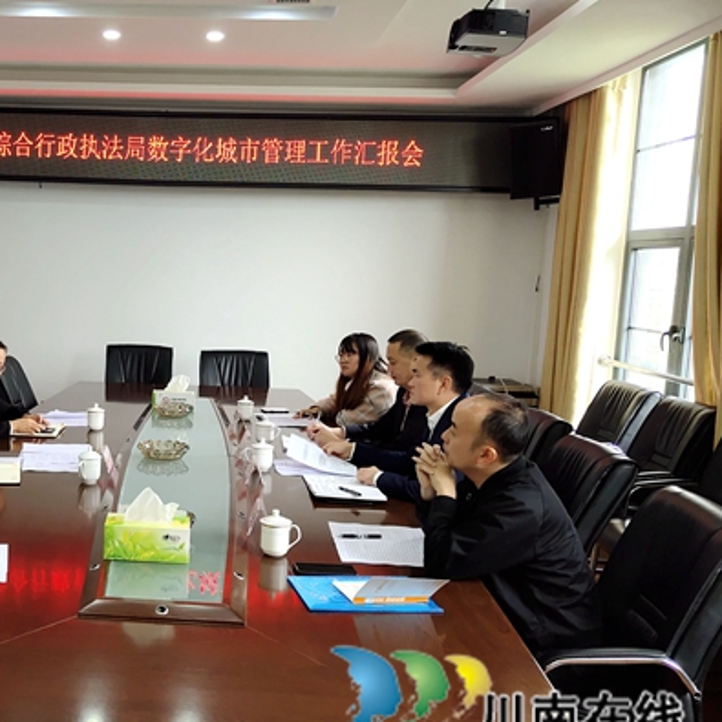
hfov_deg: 37.7
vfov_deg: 39.2
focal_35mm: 43
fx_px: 1015
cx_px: 139
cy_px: 371
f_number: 1.8
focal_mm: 4.35
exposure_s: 1/100
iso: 58
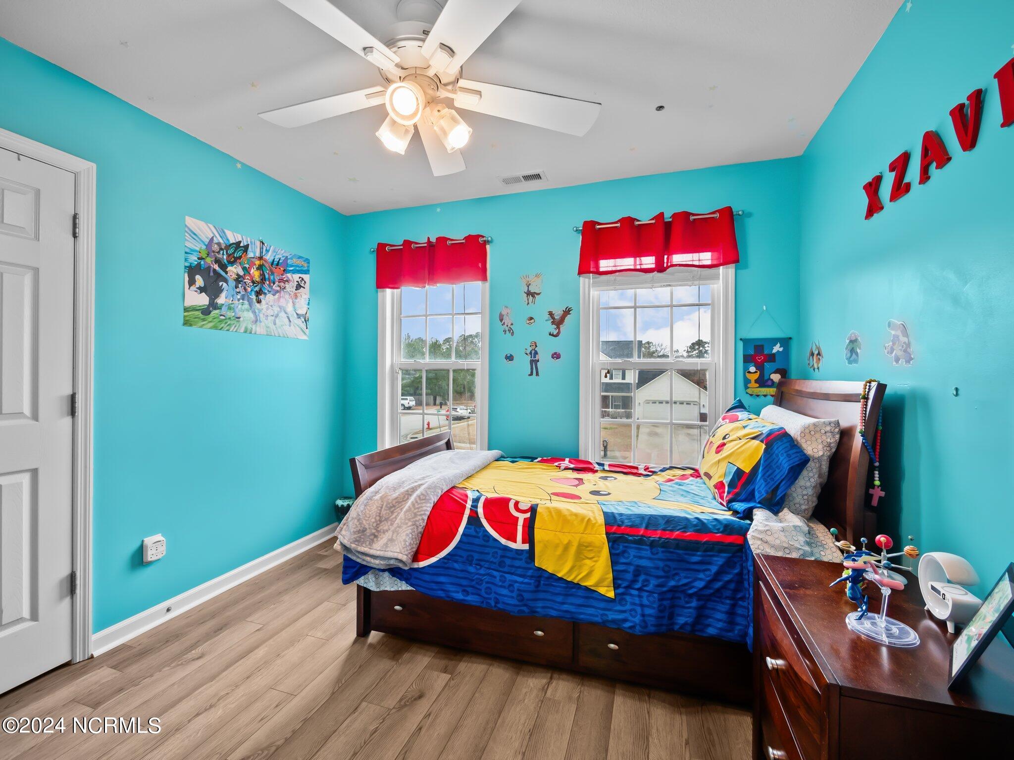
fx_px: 410
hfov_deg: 102.1
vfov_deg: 85.7
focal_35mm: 14
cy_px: 380
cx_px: 507
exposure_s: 1/30
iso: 400
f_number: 4
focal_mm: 7
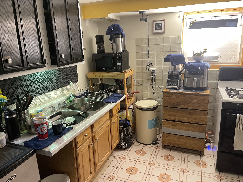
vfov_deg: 54.9
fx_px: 175
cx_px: 122
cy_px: 91
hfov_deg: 69.4
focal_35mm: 25
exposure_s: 1/60
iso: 250
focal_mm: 5.1
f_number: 1.6
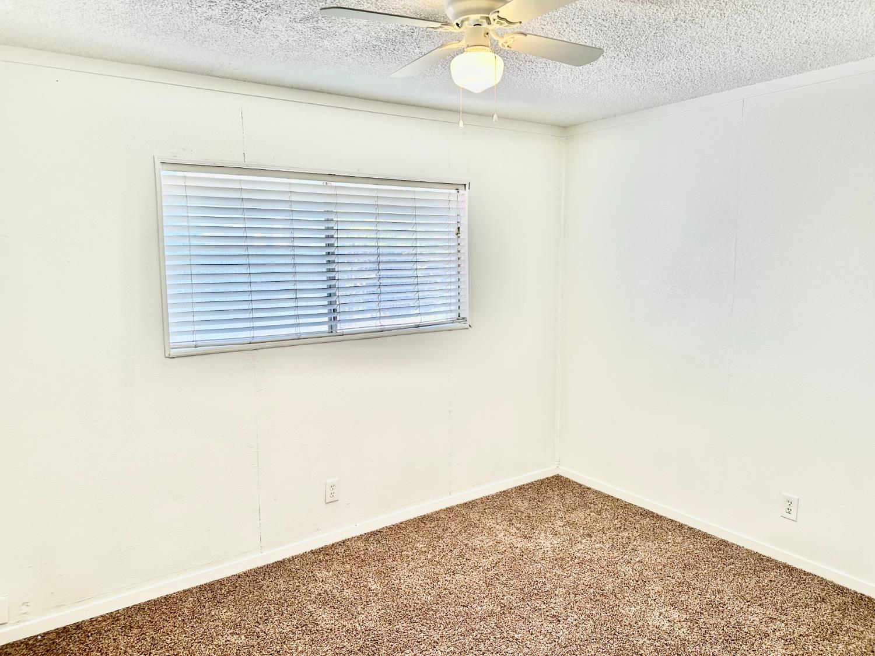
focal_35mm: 24
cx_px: 438
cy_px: 328
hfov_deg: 71.6
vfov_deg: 56.8
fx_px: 607
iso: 50
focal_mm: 6.86
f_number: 1.78
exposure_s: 1/125
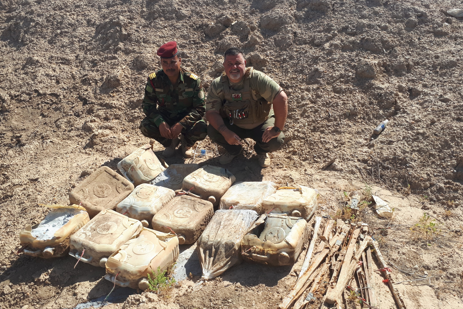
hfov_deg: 63.7
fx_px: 373
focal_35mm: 29
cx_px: 228
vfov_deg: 45.0
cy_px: 162
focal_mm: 3.6
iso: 40
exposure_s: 1/1172
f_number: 1.9
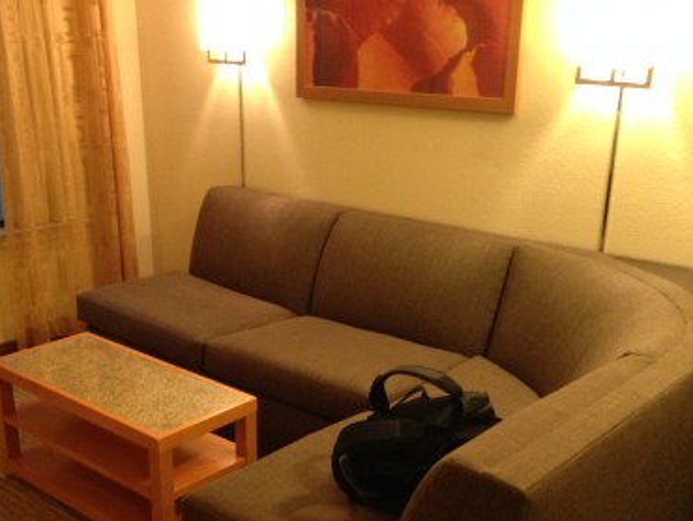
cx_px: 315
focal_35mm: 46
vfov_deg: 31.3
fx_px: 922
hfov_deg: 41.2
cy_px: 348
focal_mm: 4.12
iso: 320
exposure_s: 1/15
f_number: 2.4
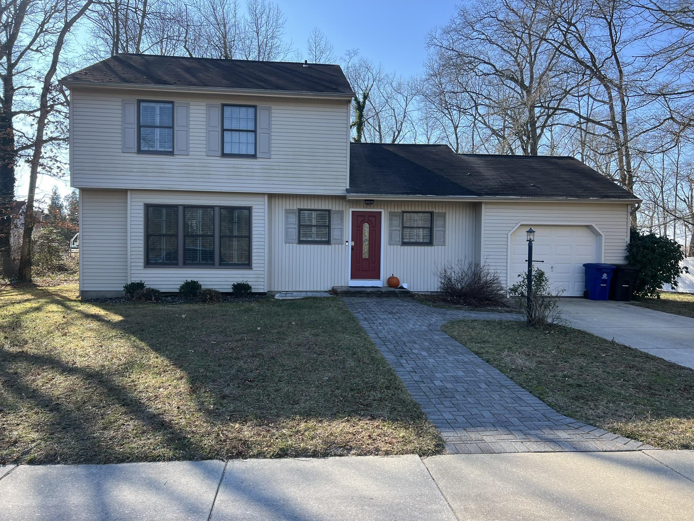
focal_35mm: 26
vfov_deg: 53.1
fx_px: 521
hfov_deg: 67.3
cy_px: 260
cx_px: 347
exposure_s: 1/1079
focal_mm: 5.7
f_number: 1.5
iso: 50
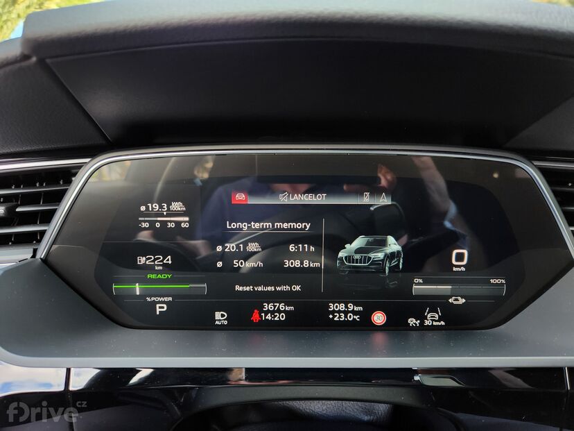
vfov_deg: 58.9
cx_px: 287
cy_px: 216
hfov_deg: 73.9
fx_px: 381
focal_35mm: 23
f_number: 1.8
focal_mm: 5.4
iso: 100
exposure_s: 1/180
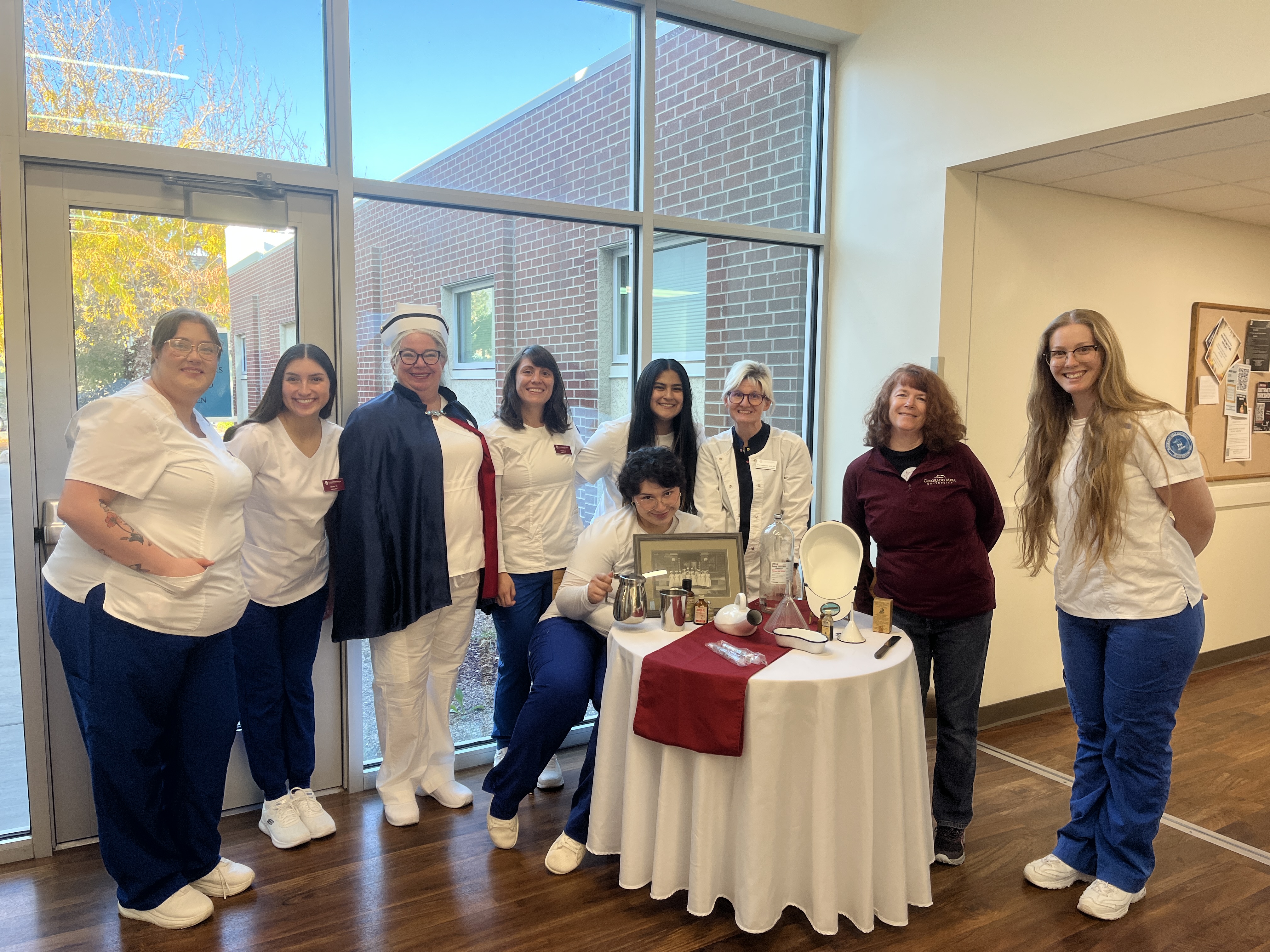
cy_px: 476
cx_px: 635
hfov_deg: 67.3
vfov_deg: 53.1
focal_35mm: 26
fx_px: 954
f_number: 1.6
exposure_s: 1/120
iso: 40
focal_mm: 5.1
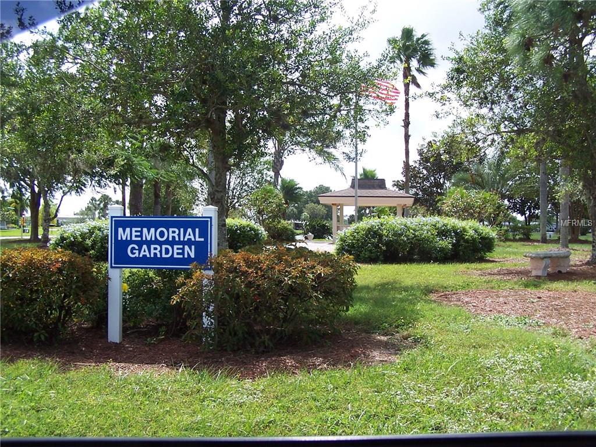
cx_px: 298
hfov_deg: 46.8
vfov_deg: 36.0
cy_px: 224
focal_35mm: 40
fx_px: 689
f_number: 4
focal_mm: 6.7
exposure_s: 1/350
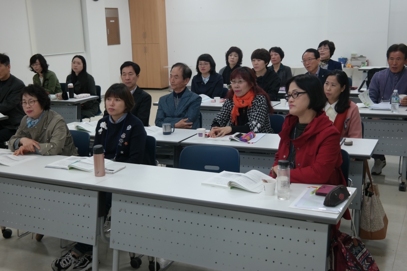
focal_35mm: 44
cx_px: 204
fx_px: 497
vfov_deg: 30.5
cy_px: 136
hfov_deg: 44.5
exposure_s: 1/50
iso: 200
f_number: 4
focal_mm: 29
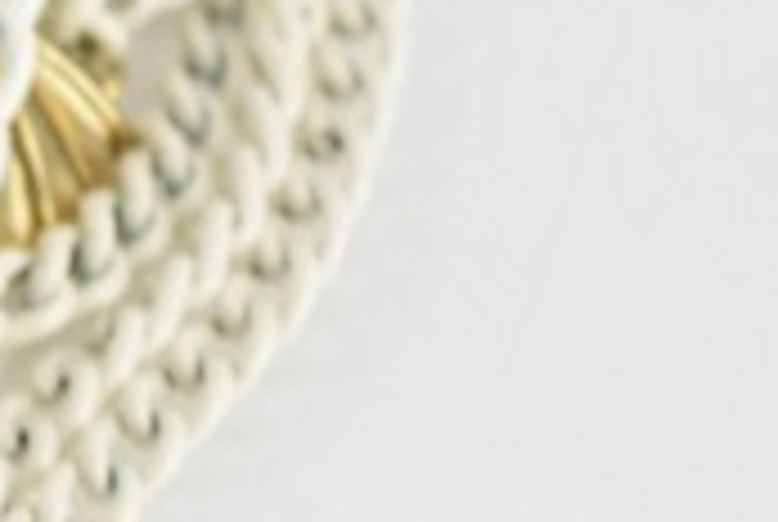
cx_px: -1291
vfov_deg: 2.9
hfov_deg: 4.2
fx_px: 10302
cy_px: 214
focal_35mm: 476
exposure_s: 1/100
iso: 800
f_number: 5.6
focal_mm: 55
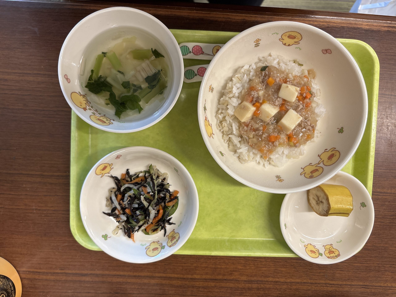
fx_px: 297
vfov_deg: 53.1
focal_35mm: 26
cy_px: 148
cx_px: 198
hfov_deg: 67.3
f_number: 1.6
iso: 125
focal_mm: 5.96
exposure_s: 1/114
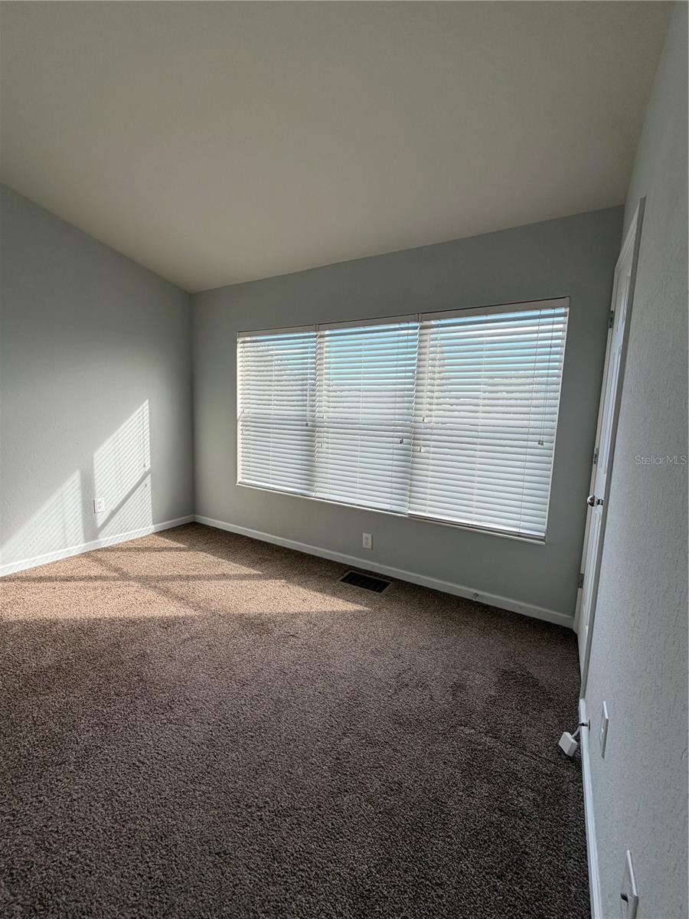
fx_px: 372
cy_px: 460
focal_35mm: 14
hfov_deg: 85.7
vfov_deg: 102.1
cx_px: 344
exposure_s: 1/134
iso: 40
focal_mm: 2.22
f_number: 2.2
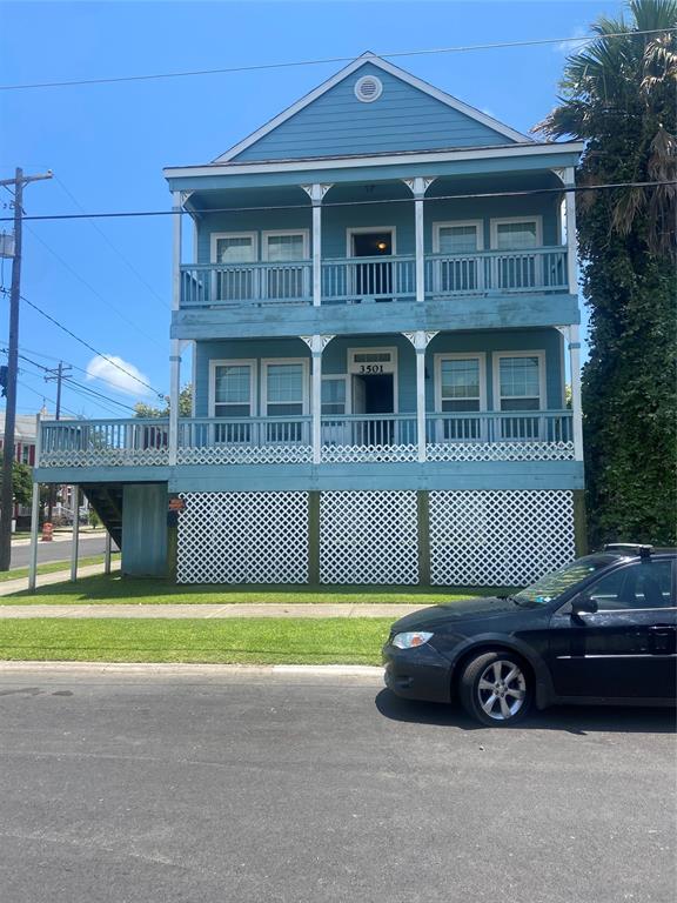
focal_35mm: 26
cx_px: 338
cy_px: 452
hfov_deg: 53.1
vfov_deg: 67.3
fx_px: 678
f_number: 1.8
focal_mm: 4.25
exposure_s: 1/1808
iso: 32
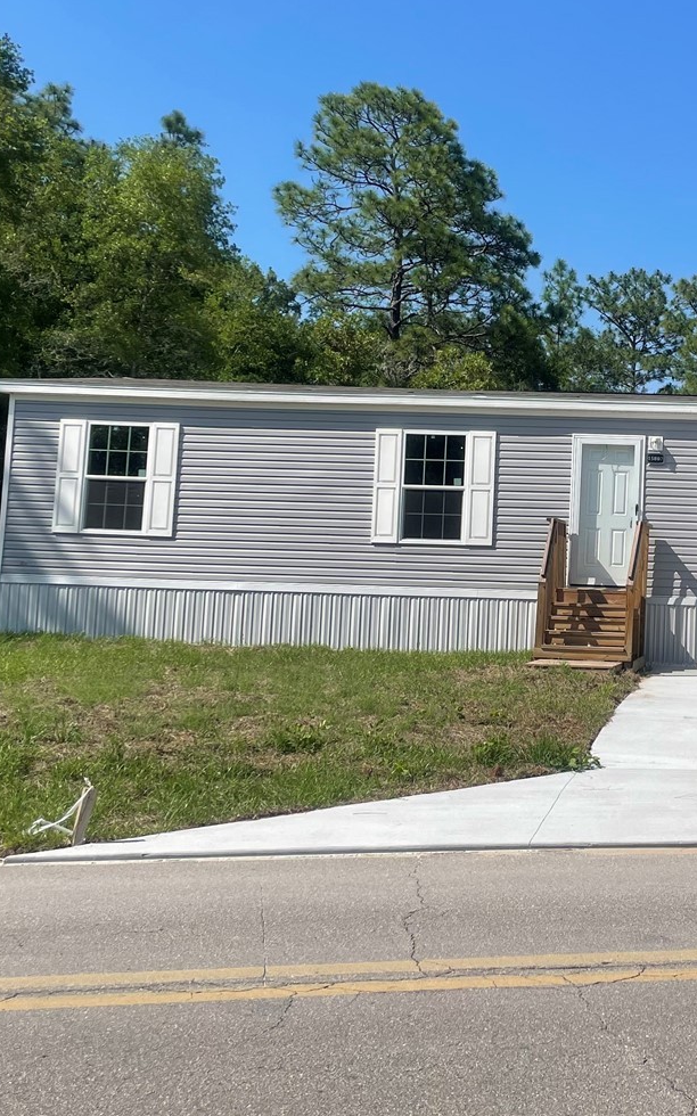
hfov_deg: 27.4
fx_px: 1368
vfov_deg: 44.3
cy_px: 506
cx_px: 646
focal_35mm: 45
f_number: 1.6
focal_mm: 4.2
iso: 32
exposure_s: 1/4132
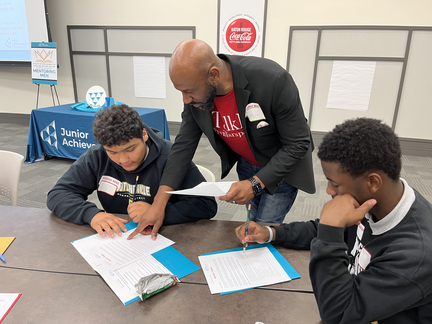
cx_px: 216
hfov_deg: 67.3
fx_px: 324
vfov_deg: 53.1
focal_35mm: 26
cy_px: 162
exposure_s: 1/60
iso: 125
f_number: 1.6
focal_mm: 5.1
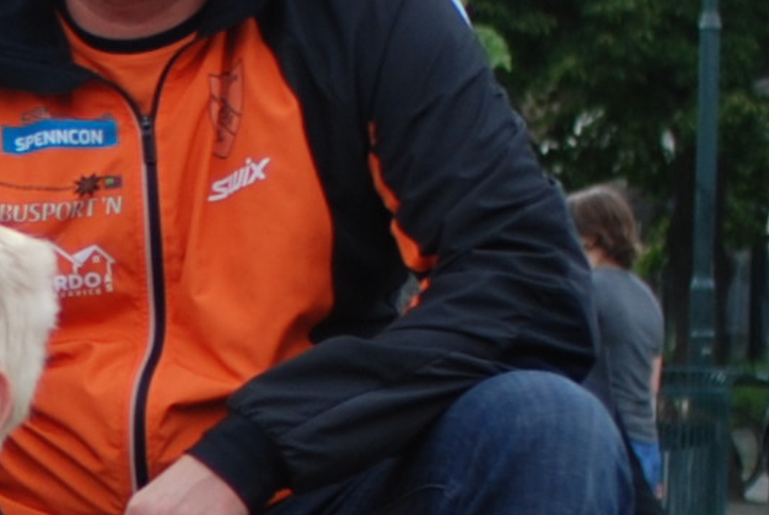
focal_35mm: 307
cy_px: 937
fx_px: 6567
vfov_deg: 4.4
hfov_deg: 6.3
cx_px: -1249
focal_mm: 28
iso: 100
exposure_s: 1/640
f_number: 2.8
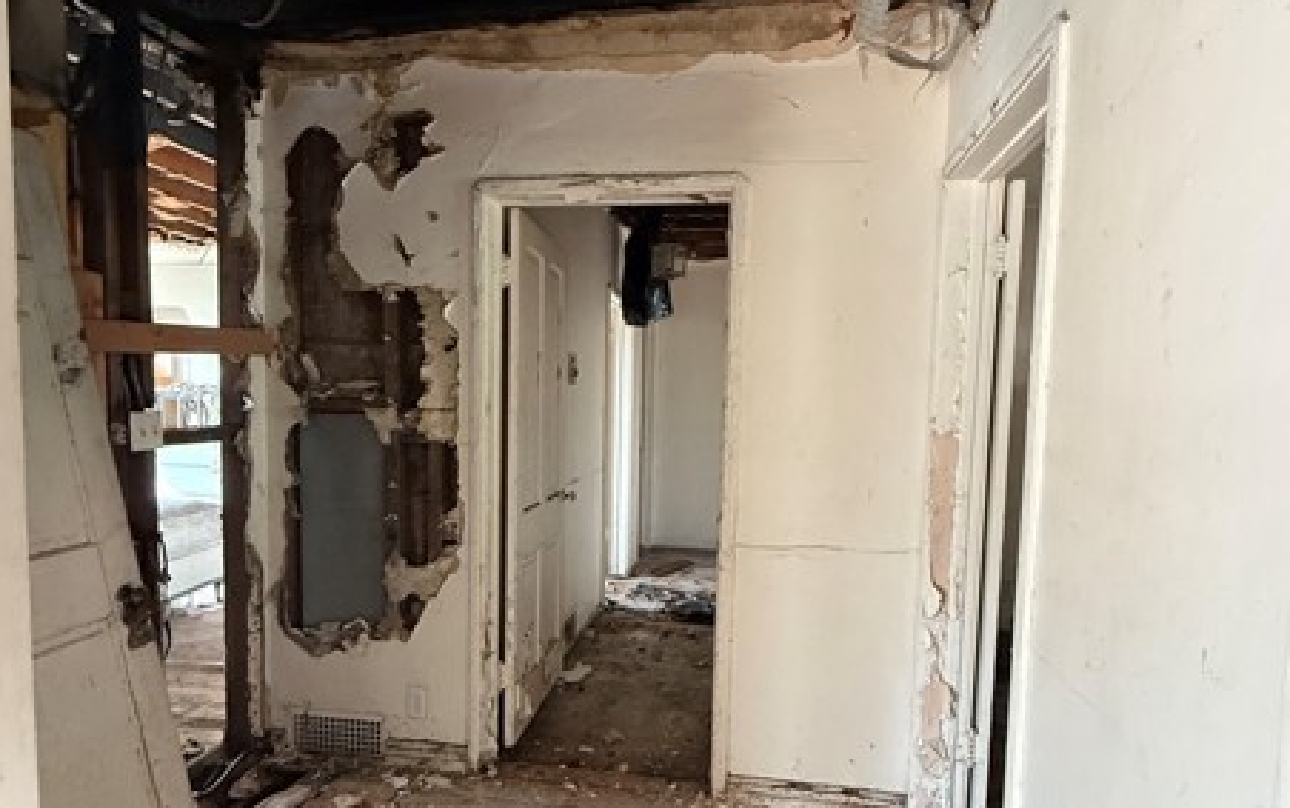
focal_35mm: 21
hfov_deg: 82.3
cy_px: 463
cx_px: 651
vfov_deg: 57.1
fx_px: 739
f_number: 2.2
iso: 640
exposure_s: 1/60
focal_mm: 2.22
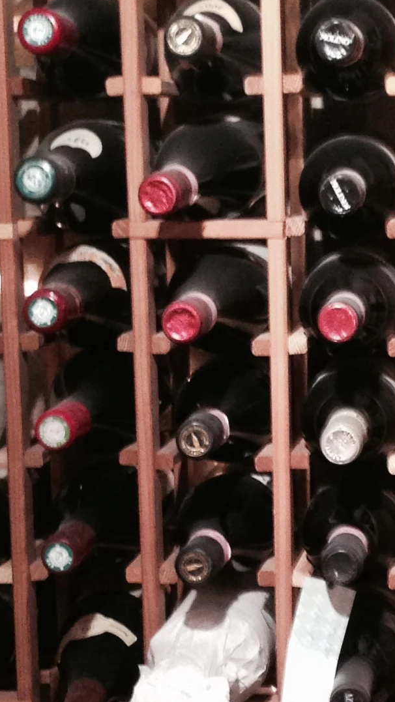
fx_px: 2029
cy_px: 486
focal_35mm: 109
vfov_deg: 19.5
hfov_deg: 11.1
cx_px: 302
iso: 250
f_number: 2.4
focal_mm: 4.12
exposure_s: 1/20
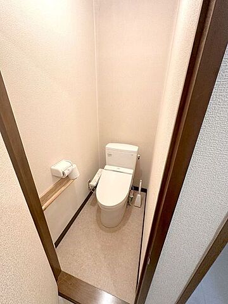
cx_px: 114
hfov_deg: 85.7
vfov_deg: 102.1
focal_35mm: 14
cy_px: 152
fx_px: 123
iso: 200
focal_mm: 2.22
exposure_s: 1/50
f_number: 2.2
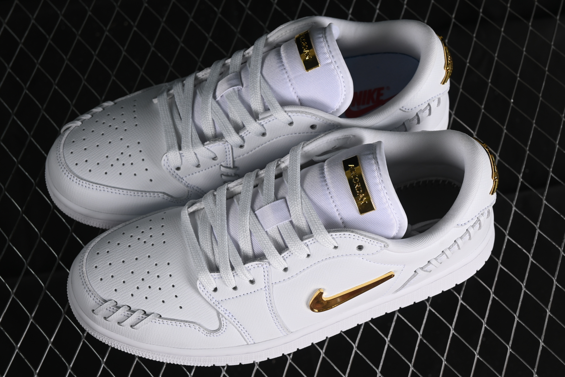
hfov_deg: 27.0
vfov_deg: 18.2
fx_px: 1177
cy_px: 188
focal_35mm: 75
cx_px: 282
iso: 160
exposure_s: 1/80
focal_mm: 50
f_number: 8
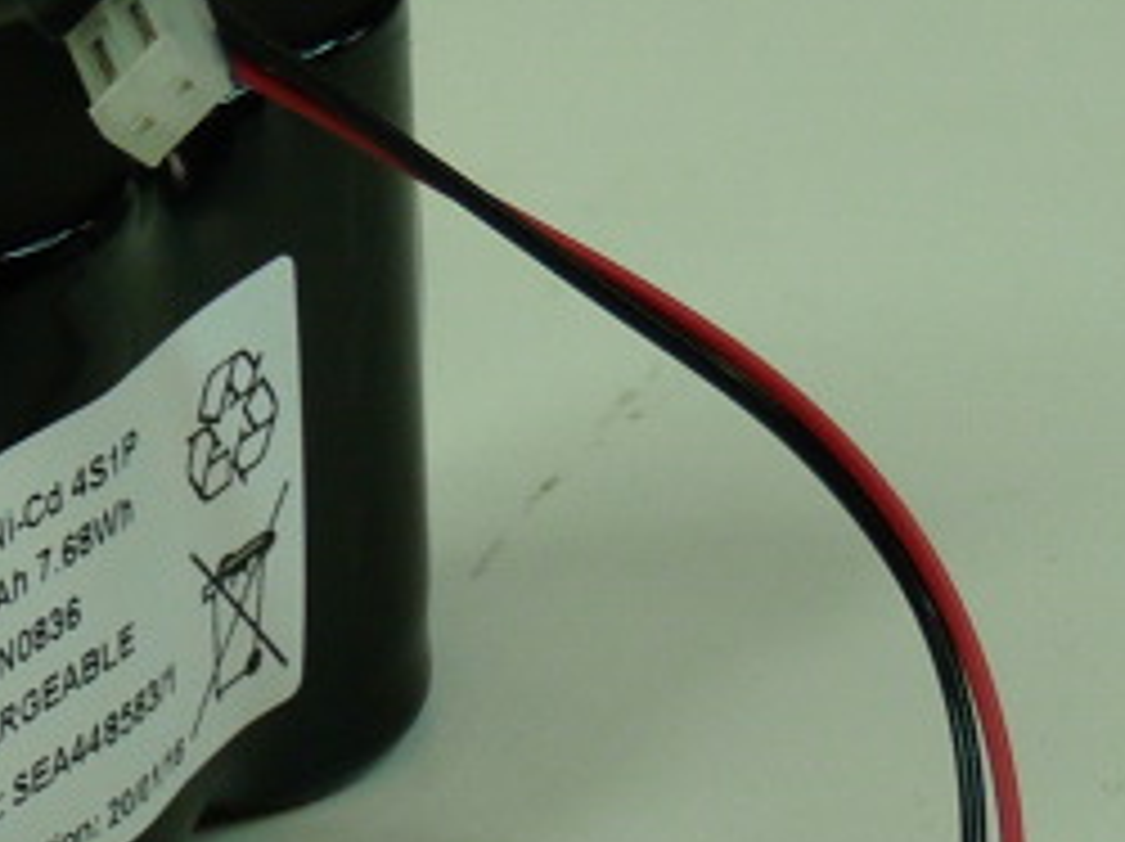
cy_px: 725
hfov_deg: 5.6
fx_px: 11396
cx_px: -202
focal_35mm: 351
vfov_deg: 4.2
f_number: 3.4
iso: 100
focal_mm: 13.8
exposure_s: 1/80
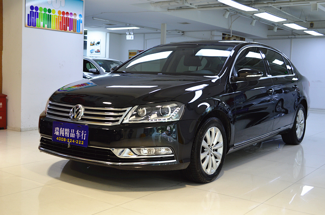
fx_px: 392
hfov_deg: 45.0
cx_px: 162
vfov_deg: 30.8
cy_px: 108
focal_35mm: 44
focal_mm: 29
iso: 400
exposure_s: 1/60
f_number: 4.5
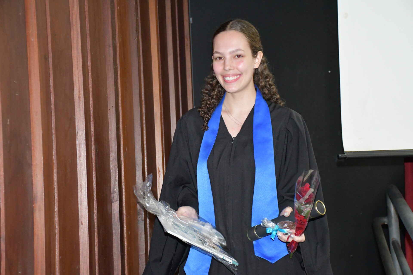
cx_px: 206
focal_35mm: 75
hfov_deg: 27.0
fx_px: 860
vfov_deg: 18.2
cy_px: 138
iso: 6400
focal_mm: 50
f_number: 4.8
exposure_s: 1/60
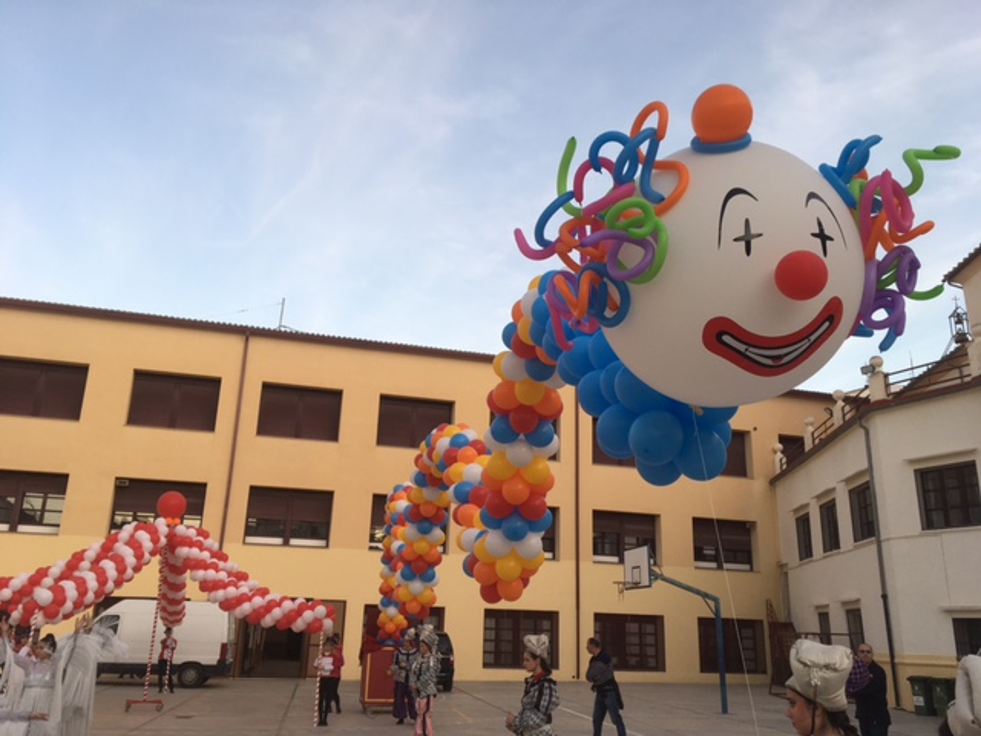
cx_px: 490
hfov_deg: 61.7
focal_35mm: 29
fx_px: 822
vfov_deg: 48.2
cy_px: 368
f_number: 2.2
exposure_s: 1/120
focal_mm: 4.15
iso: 25
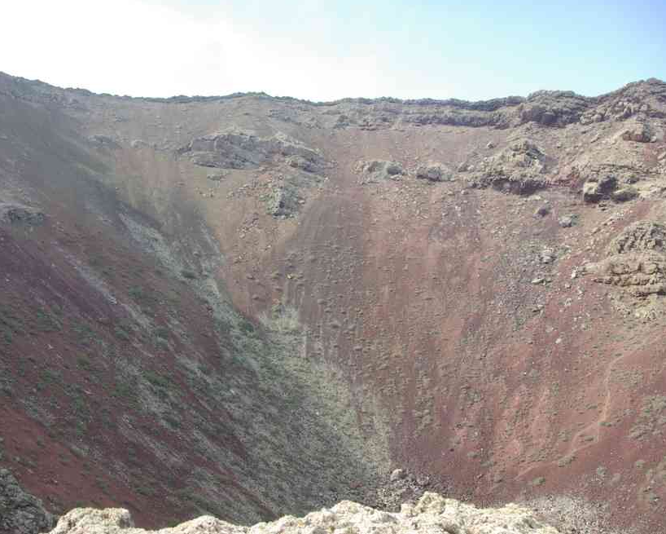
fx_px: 611
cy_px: 263
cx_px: 276
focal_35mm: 31
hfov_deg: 56.8
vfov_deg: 47.1
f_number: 5.6
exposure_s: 1/90
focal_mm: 18
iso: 100
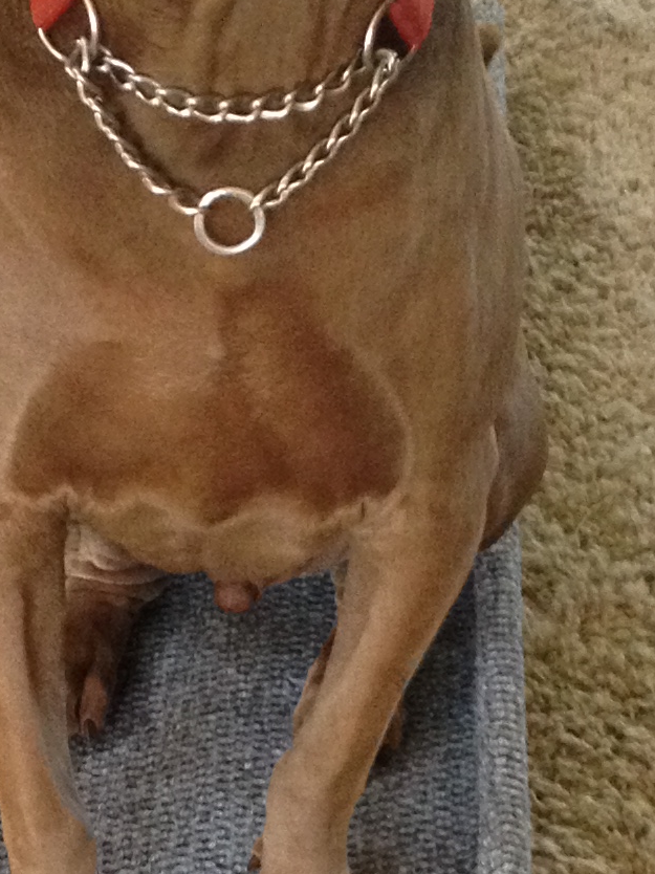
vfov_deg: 14.2
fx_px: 3458
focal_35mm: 137
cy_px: 804
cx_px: 119
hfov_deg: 10.8
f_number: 2.4
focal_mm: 4.28
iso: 250
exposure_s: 1/20
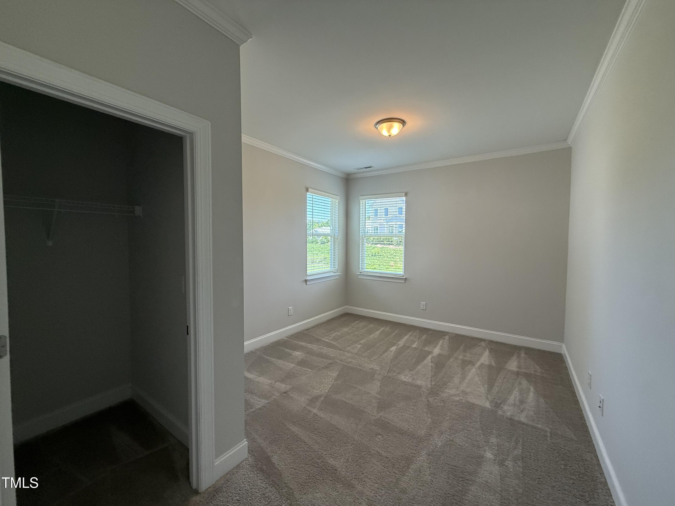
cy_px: 253
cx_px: 338
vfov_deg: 85.7
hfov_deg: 102.1
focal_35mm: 14
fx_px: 273
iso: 125
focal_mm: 2.22
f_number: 2.2
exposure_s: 1/120
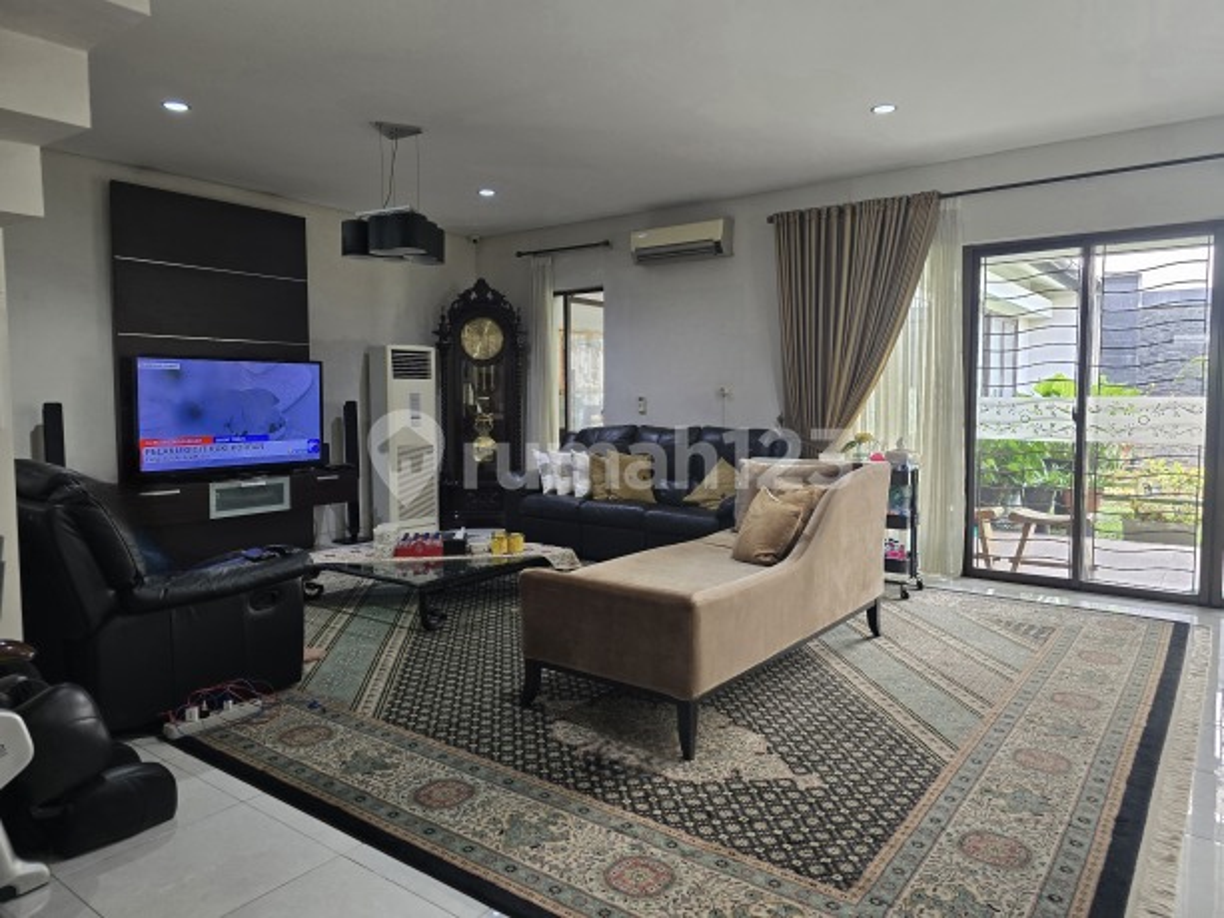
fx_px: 813
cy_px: 459
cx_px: 612
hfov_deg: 73.9
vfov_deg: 58.9
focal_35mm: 23
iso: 160
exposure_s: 1/53.2
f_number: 1.7
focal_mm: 6.3
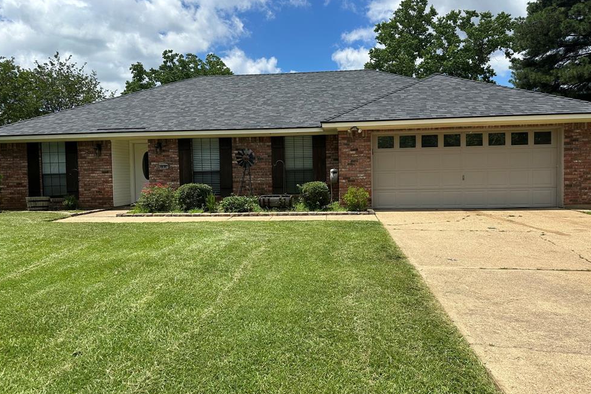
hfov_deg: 69.4
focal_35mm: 26
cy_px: 188
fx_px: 427
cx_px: 299
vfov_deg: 49.5
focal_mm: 6.86
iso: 80
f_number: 1.78
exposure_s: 1/6211
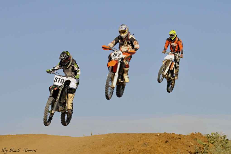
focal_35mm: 128
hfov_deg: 16.1
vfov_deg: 10.8
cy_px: 77
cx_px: 116
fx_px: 818
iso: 400
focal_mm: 85
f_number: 8
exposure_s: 1/1600
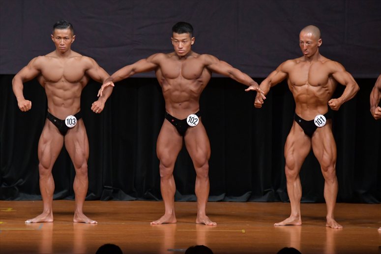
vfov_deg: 4.8
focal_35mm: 285
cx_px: 190
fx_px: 3015
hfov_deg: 7.2
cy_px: 127
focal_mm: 190
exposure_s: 1/400
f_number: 5.6
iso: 4000
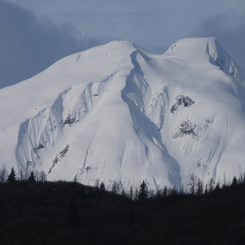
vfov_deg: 3.1
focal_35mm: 573
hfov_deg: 3.1
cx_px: 143
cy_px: 128
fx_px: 4588
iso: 100
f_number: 6.3
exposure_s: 1/1600
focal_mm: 80.3
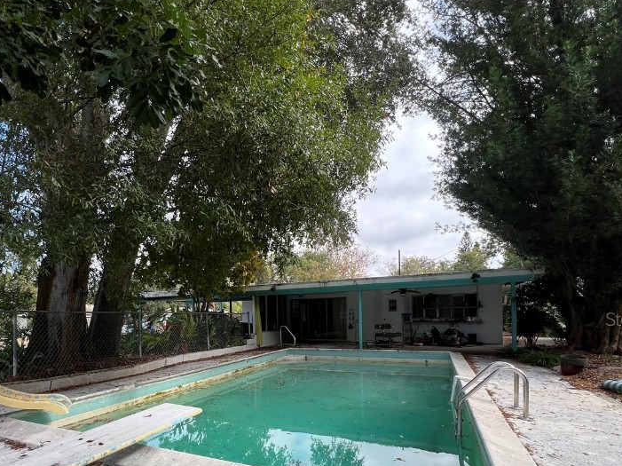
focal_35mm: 19
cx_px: 235
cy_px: 319
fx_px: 341
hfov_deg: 83.2
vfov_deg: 66.4
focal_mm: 1.57
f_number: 1.8
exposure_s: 1/290
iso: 32
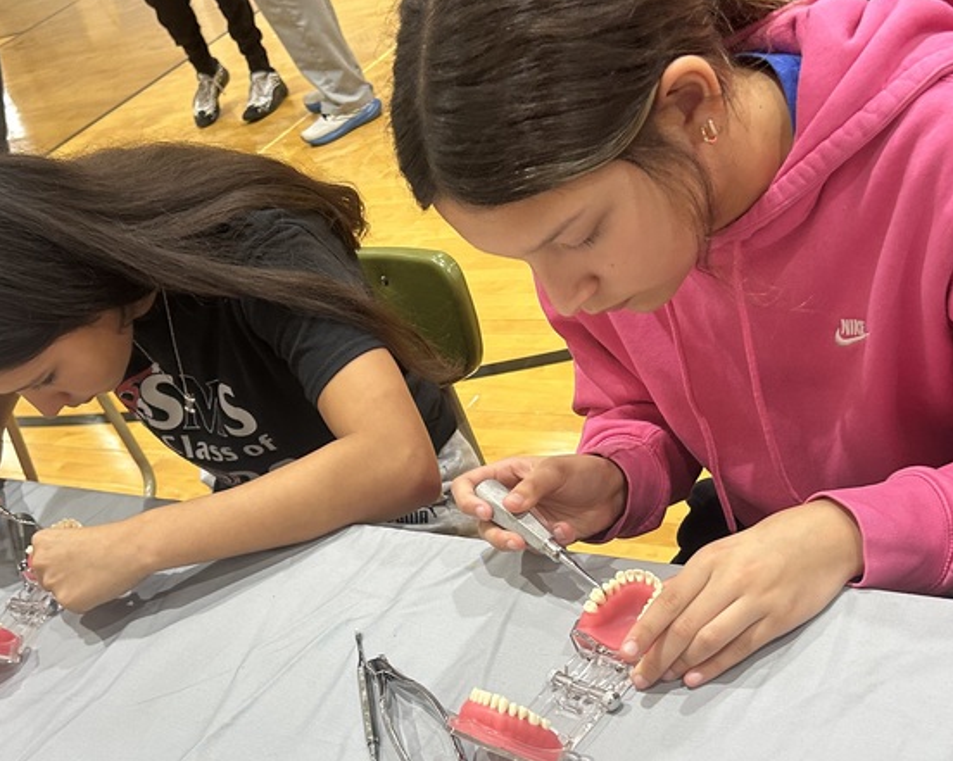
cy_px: 580
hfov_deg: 40.3
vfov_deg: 32.1
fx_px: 1297
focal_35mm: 46
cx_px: 490
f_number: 1.5
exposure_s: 1/120
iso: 125
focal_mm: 5.7
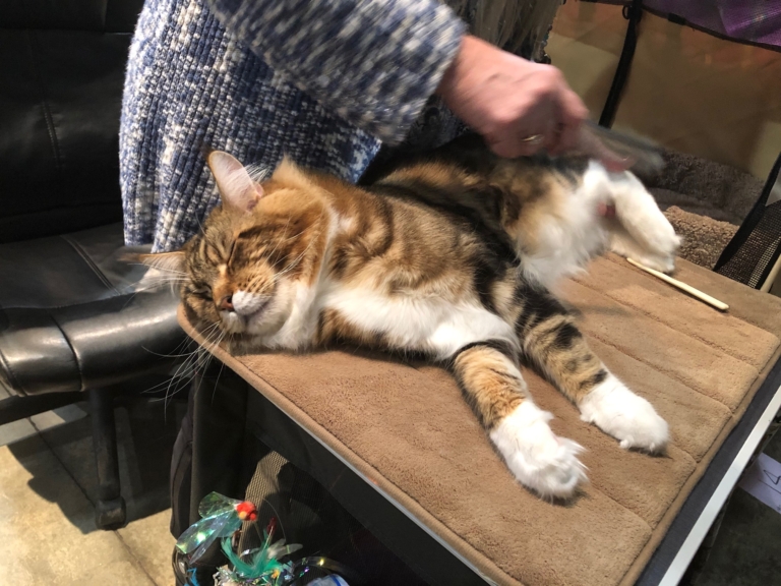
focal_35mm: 28
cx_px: 390
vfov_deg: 49.7
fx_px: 632
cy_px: 293
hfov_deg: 63.4
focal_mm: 3.99
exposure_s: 1/30
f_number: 1.8
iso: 320
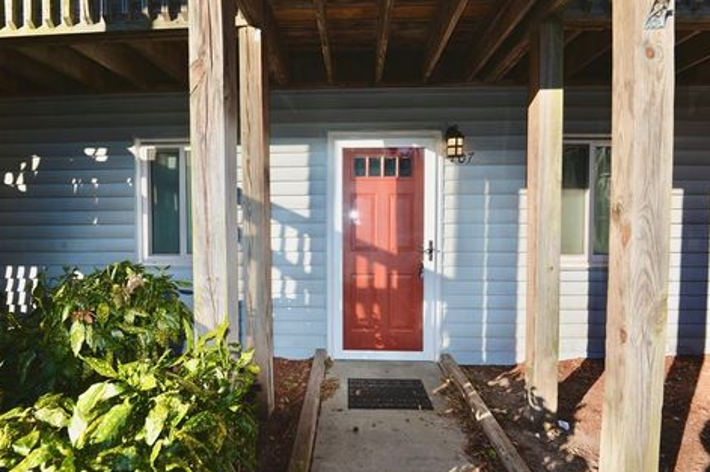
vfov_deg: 70.3
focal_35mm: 17
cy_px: 236
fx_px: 335
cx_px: 342
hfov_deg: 93.3
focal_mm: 16
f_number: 6.3
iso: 100
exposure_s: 1/160
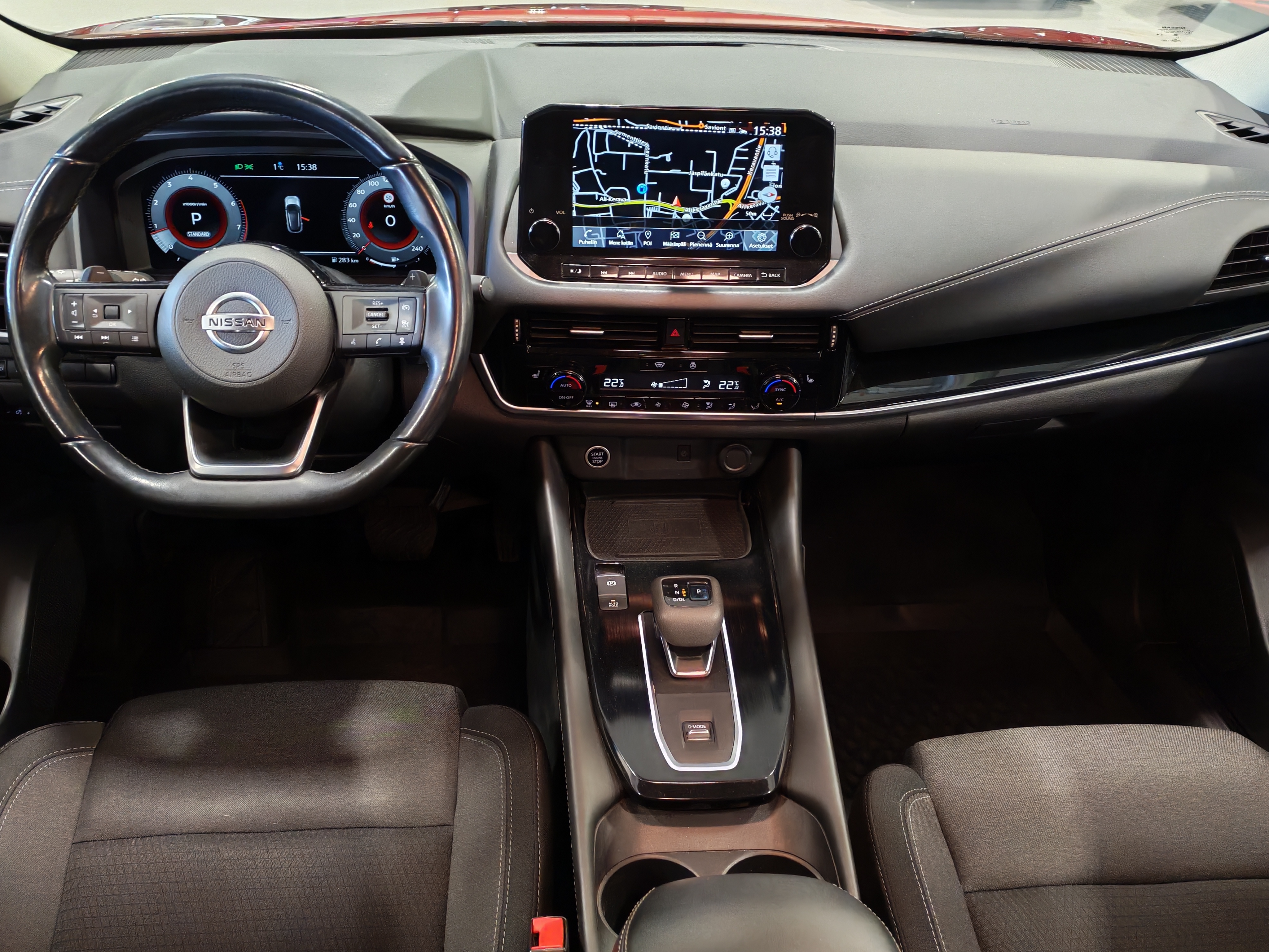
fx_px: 1210
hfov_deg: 55.4
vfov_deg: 42.9
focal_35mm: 33
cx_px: 634
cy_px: 476
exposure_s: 1/50
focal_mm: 6.12
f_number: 1.9
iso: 1103
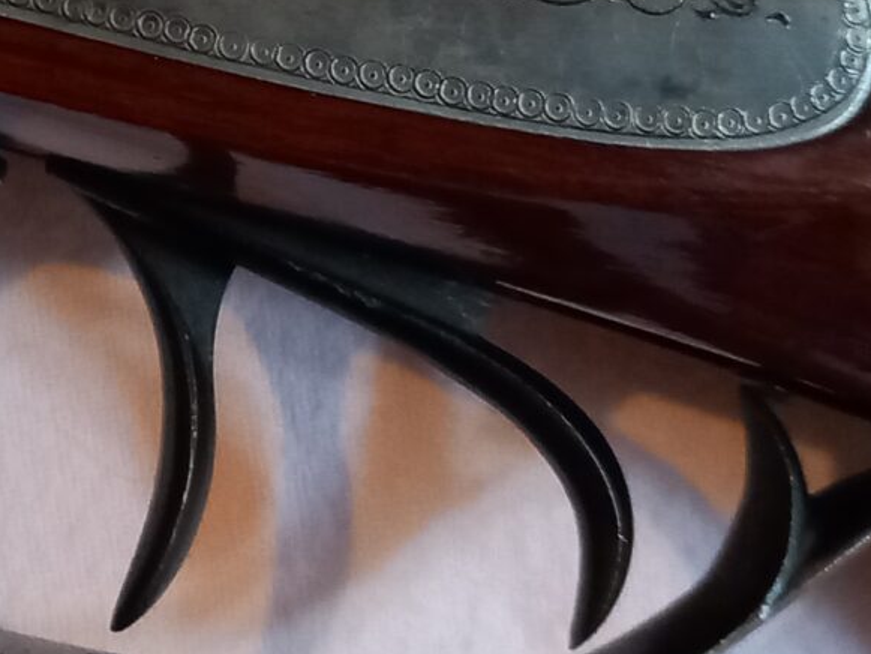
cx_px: -483
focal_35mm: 119
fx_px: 2995
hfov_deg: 15.2
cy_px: -220
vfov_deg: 12.1
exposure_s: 1/25.1
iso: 320
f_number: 1.8
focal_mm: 4
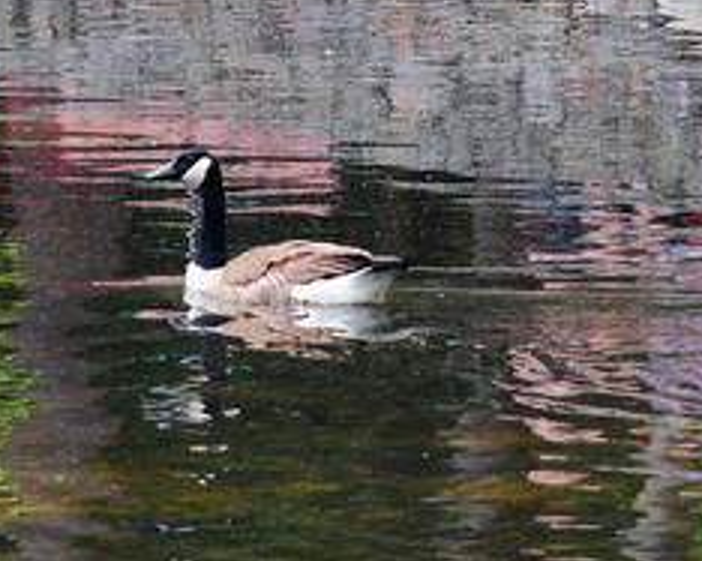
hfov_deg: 3.9
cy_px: 129
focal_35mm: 501
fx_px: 10405
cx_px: 132
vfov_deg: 3.1
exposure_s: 1/320
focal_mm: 150
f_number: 5.6
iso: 400
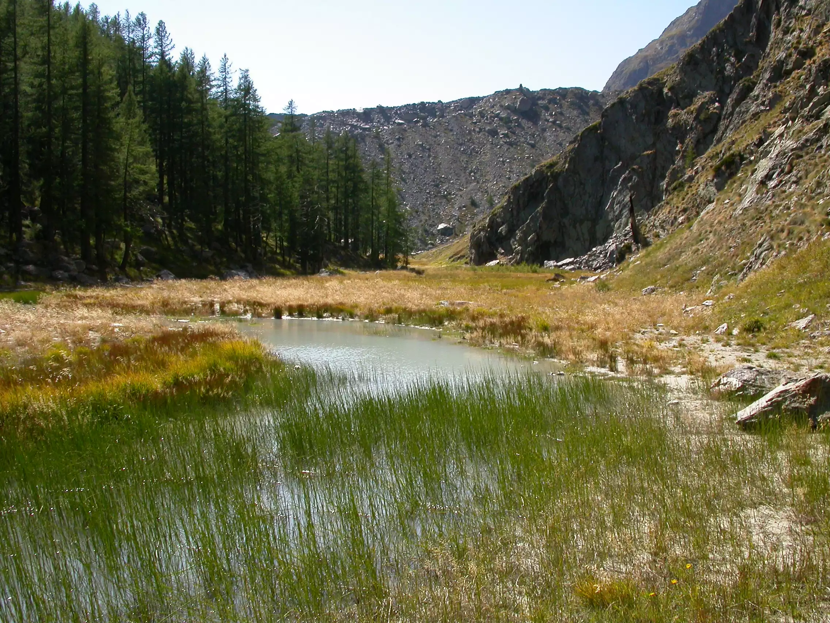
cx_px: 415
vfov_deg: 37.7
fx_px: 911
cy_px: 312
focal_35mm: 38
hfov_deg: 49.0
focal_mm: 7.85
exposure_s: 1/260
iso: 100
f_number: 7.5
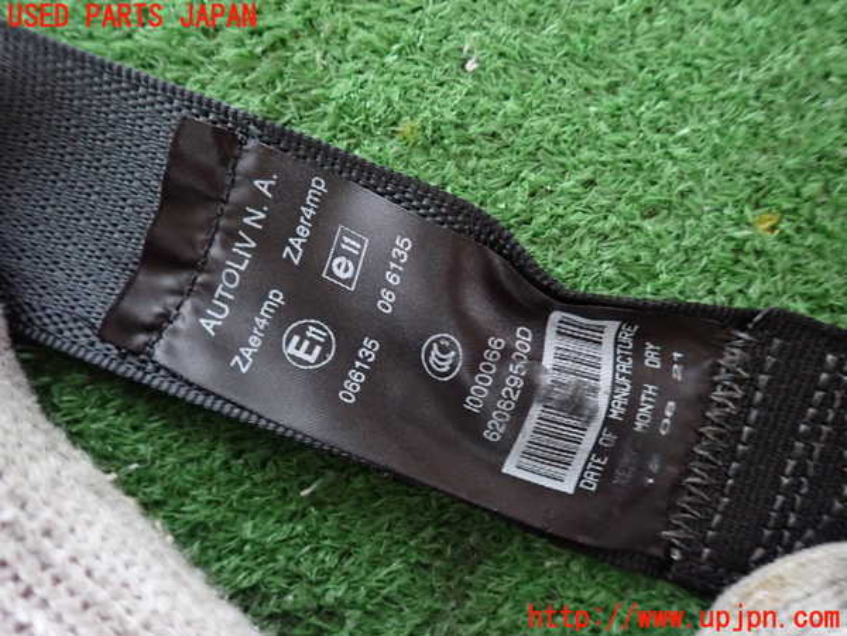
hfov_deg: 69.4
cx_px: 424
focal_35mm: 25
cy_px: 318
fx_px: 612
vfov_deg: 54.9
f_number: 2
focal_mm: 4.5
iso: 800
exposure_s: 1/20
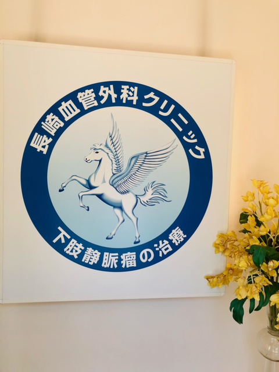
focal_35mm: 28
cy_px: 186
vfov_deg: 63.4
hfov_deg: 49.7
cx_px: 140
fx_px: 301
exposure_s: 1/120
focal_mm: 4
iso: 25
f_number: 1.8
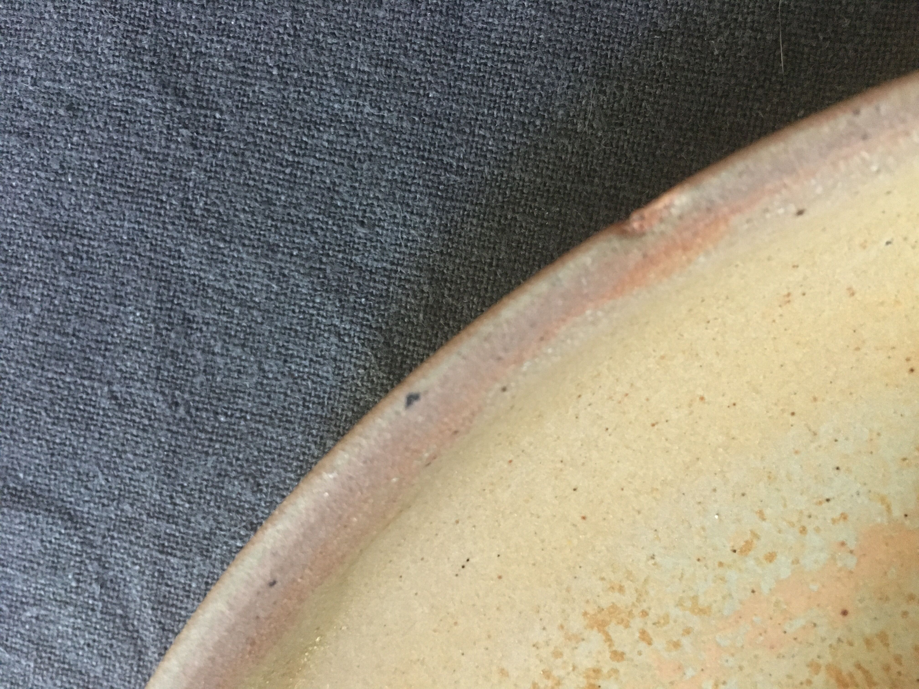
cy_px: 344
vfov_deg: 48.2
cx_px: 460
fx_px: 770
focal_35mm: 29
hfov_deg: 61.7
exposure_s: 1/17
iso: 640
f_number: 2.2
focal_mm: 4.15
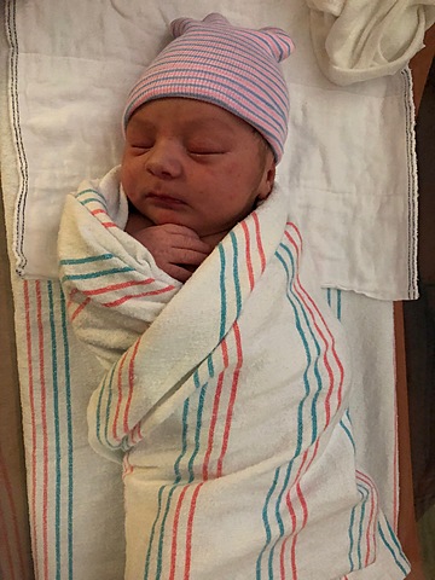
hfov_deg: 48.2
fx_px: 486
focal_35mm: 29
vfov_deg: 61.7
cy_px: 290
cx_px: 218
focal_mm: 3.99
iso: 125
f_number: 1.8
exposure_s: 1/4
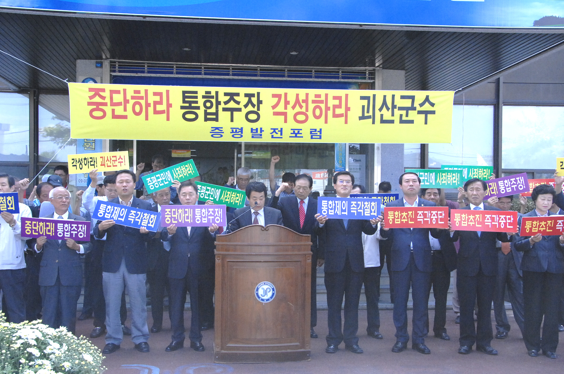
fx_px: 657
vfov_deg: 31.8
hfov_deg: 46.4
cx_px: 282
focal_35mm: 42
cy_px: 187
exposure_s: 1/320
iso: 800
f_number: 8.5
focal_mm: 28
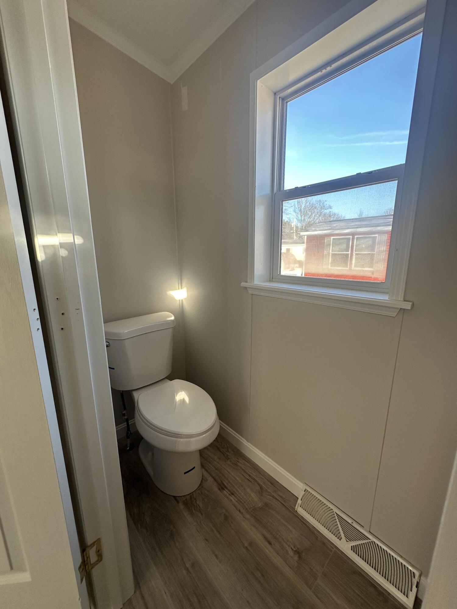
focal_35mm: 14
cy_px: 304
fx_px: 246
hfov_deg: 85.7
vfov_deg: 102.1
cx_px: 228
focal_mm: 2.22
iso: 100
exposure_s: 1/120
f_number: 2.2
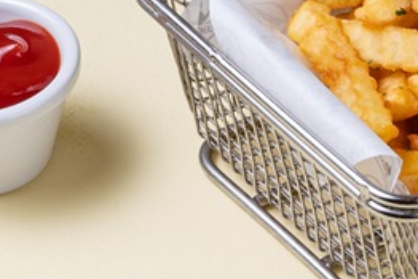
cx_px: 532
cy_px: -54
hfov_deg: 5.2
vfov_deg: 3.5
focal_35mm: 397
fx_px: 4612
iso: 125
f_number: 11
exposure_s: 1/125
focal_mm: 70
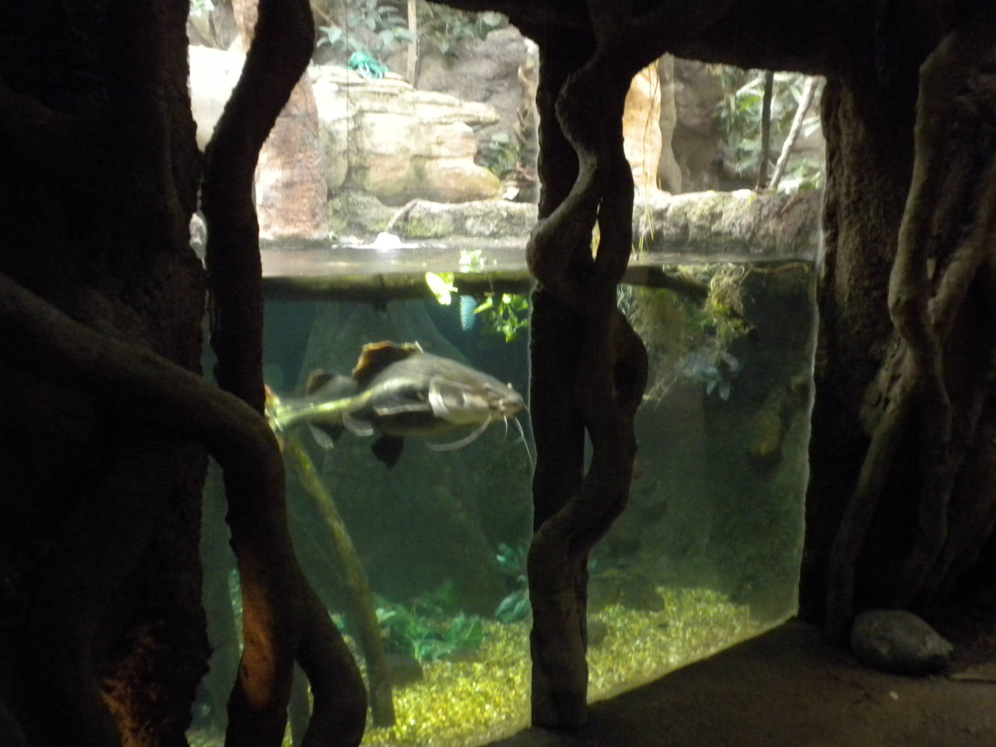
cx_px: 498
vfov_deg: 38.7
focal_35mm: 37
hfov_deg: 50.1
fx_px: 1065
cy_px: 374
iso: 400
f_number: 3.5
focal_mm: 6.6
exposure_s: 1/17
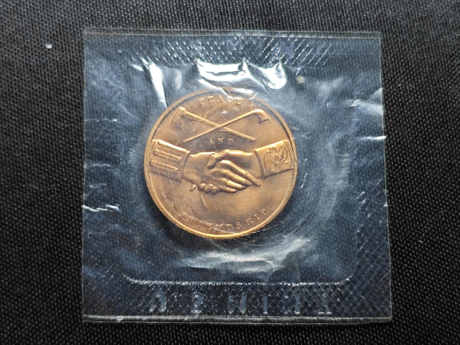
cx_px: 230
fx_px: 651
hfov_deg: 38.9
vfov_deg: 29.7
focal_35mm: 49
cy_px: 172
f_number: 1.6
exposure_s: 1/65
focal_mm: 5.84
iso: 125
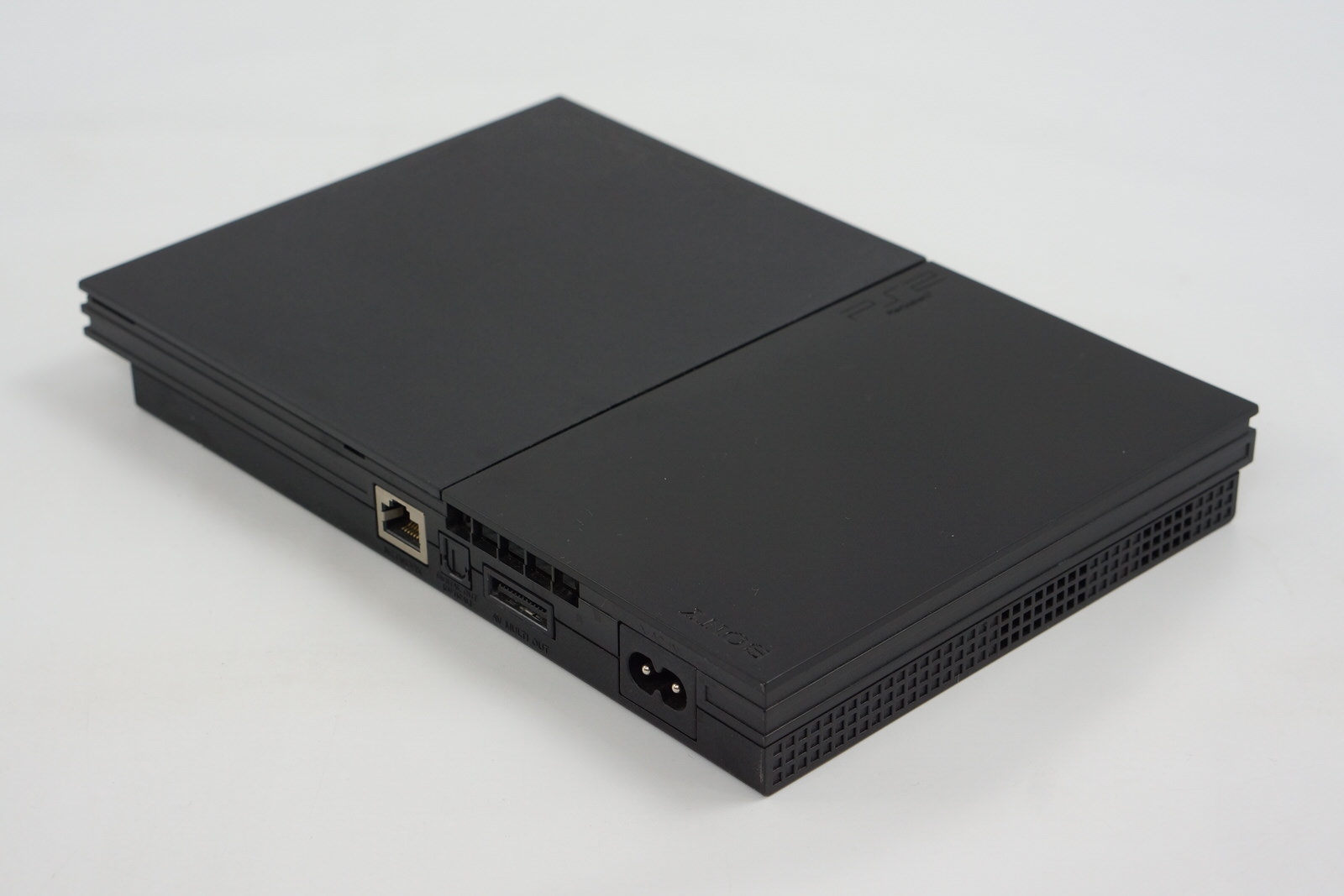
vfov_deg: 18.2
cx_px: 672
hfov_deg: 27.0
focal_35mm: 75
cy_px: 448
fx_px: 2800
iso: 500
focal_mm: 50
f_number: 7.1
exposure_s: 1/80
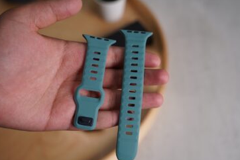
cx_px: 125
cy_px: 86
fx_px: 354
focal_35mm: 53
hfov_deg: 37.5
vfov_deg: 25.6
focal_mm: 48
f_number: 4
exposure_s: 1/60
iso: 320
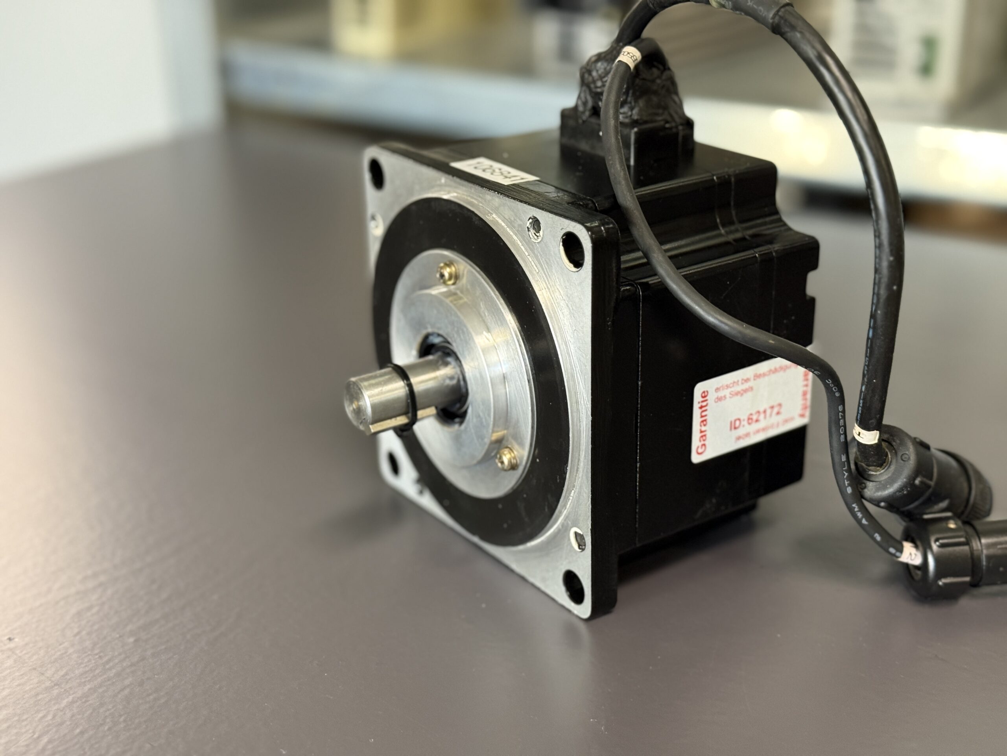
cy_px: 378
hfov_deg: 39.7
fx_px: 1396
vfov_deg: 30.3
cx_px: 504
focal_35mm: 48
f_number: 1.78
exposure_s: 1/50
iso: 250
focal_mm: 6.76
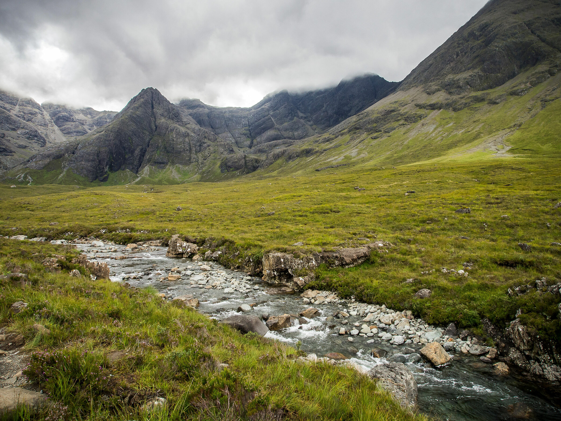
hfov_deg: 71.6
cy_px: 210
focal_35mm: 24
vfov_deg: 56.8
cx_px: 280
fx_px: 389
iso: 640
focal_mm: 12
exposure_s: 1/100
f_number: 11
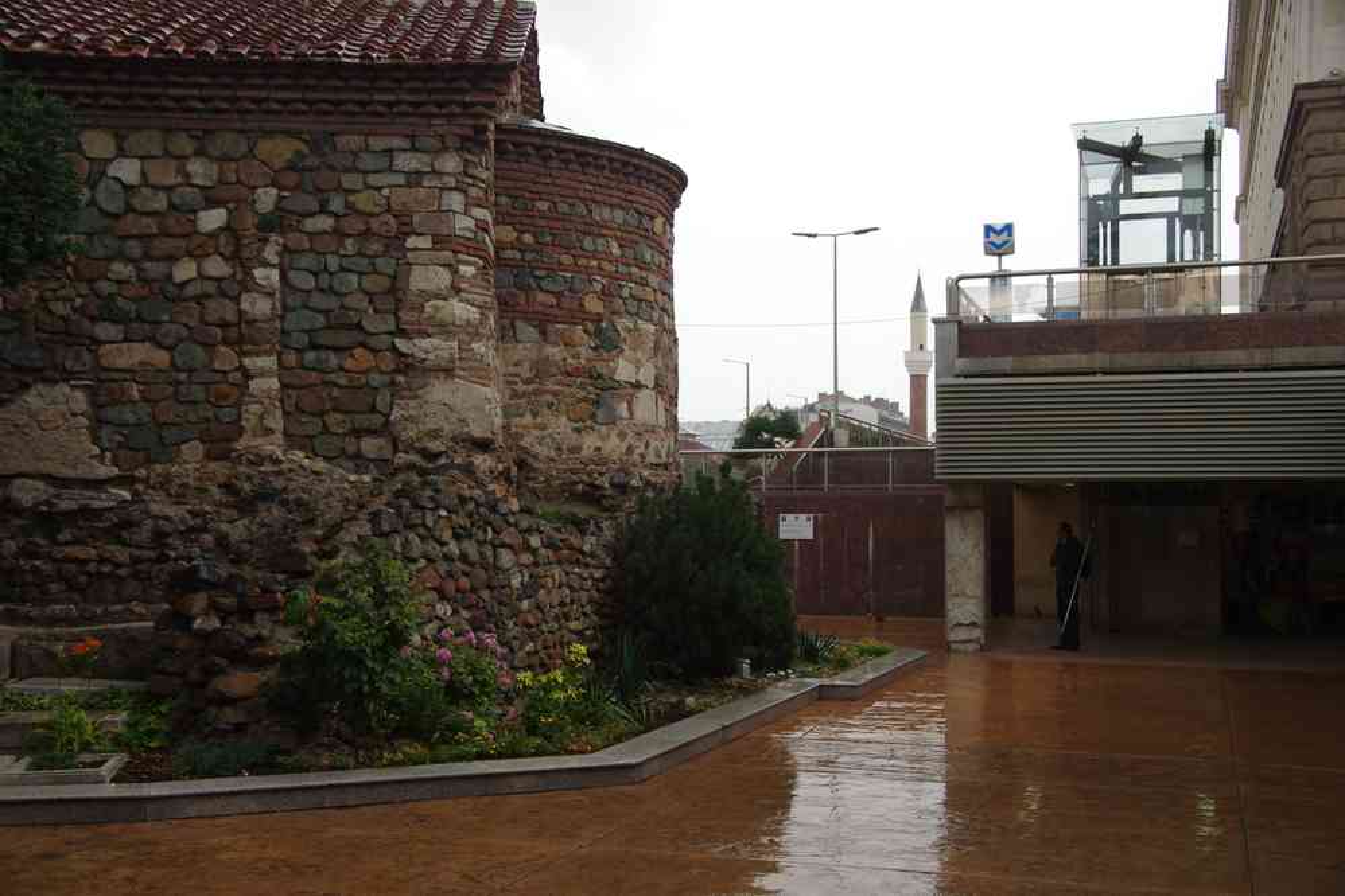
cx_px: 672
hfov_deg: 45.4
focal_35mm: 43
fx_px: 1606
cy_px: 448
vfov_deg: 31.2
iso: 400
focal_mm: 29.4
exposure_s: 1/60
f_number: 6.3
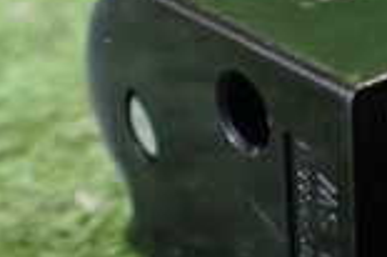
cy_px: 125
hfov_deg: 16.4
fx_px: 1299
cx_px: 424
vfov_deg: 11.3
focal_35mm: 121
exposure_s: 1/30
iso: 1250
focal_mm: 5.4
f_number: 2.3
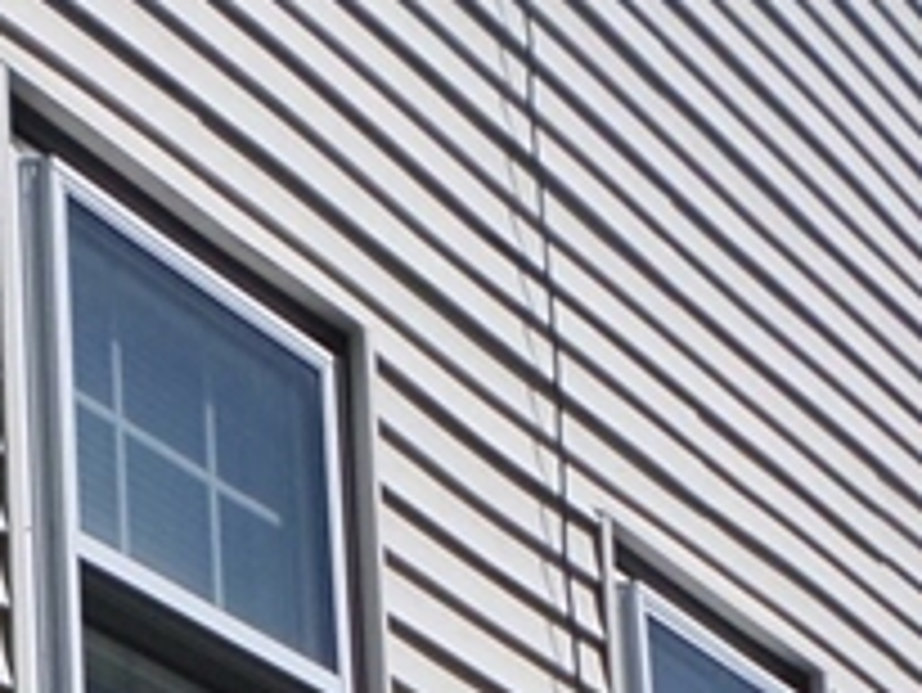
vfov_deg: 10.7
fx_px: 3331
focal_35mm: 125
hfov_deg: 15.4
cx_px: -27
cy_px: 1449
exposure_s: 1/250
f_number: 9.2
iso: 80
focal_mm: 4.5
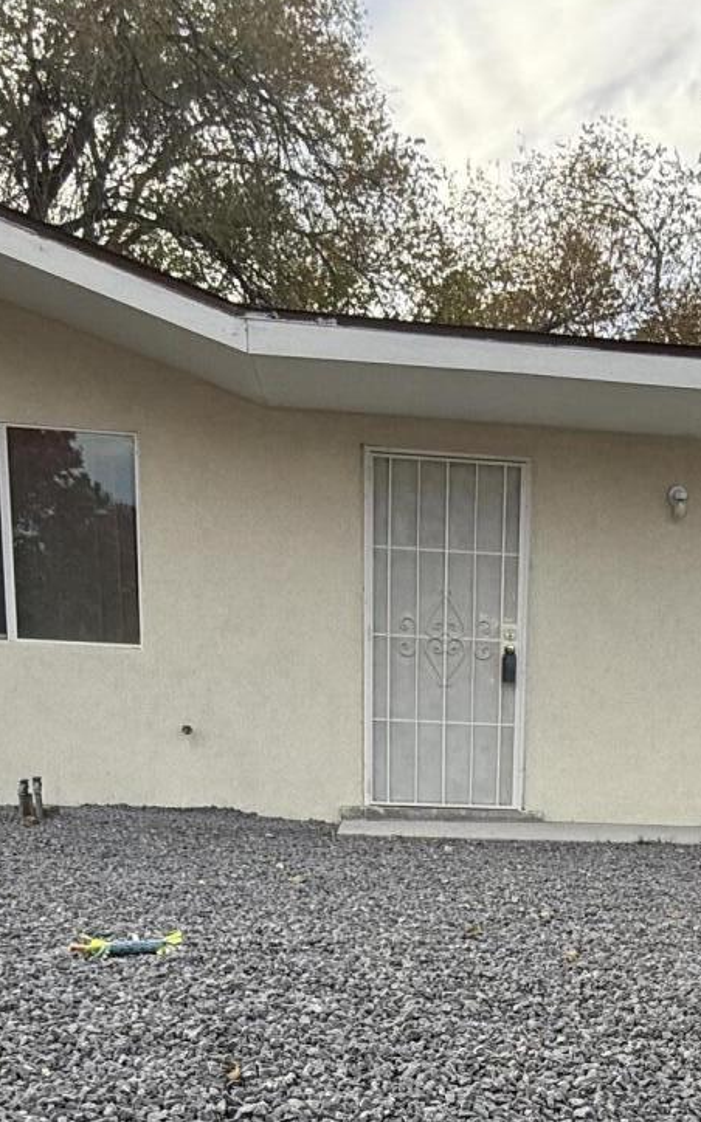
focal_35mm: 41
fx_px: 1254
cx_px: 551
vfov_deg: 43.3
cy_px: 1048
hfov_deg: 30.5
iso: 50
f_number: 2.2
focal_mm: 2.22
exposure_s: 1/248
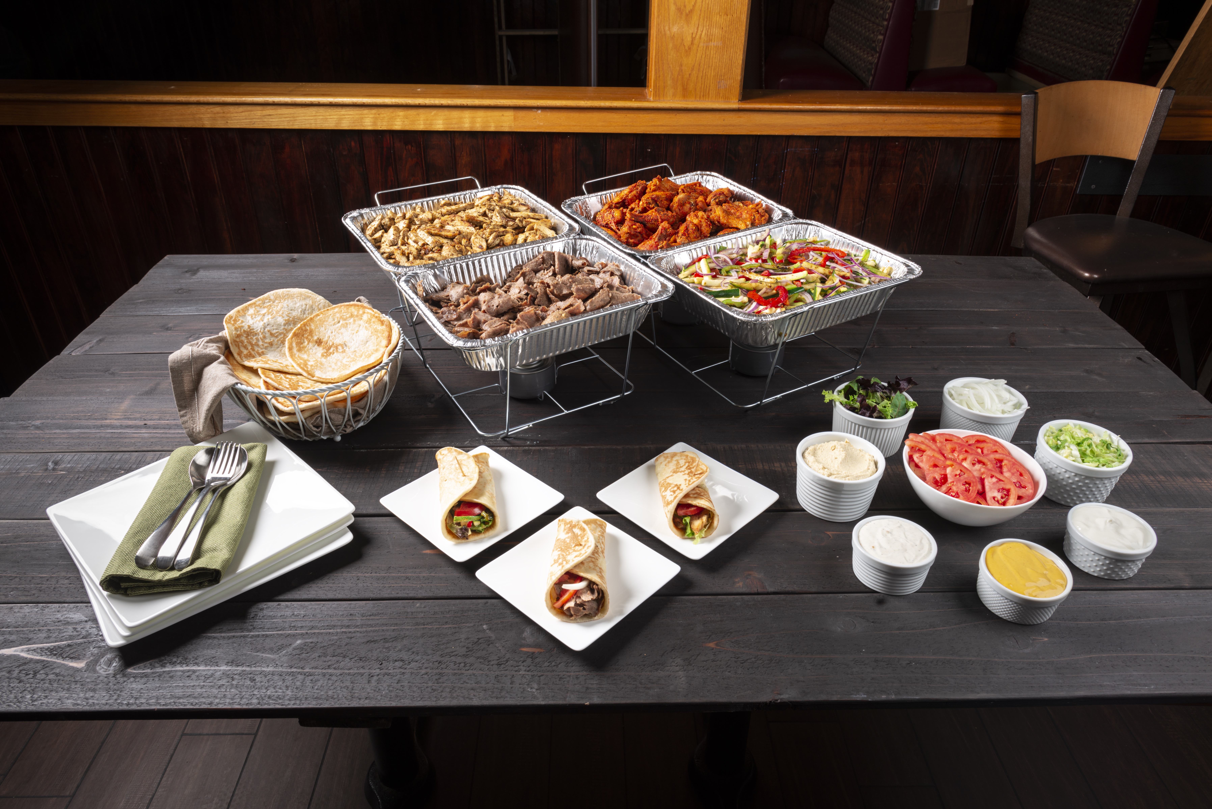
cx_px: 606
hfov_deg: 73.7
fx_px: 808
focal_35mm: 24
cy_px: 404
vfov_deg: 53.2
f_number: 11
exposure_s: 1/160
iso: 100
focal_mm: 24
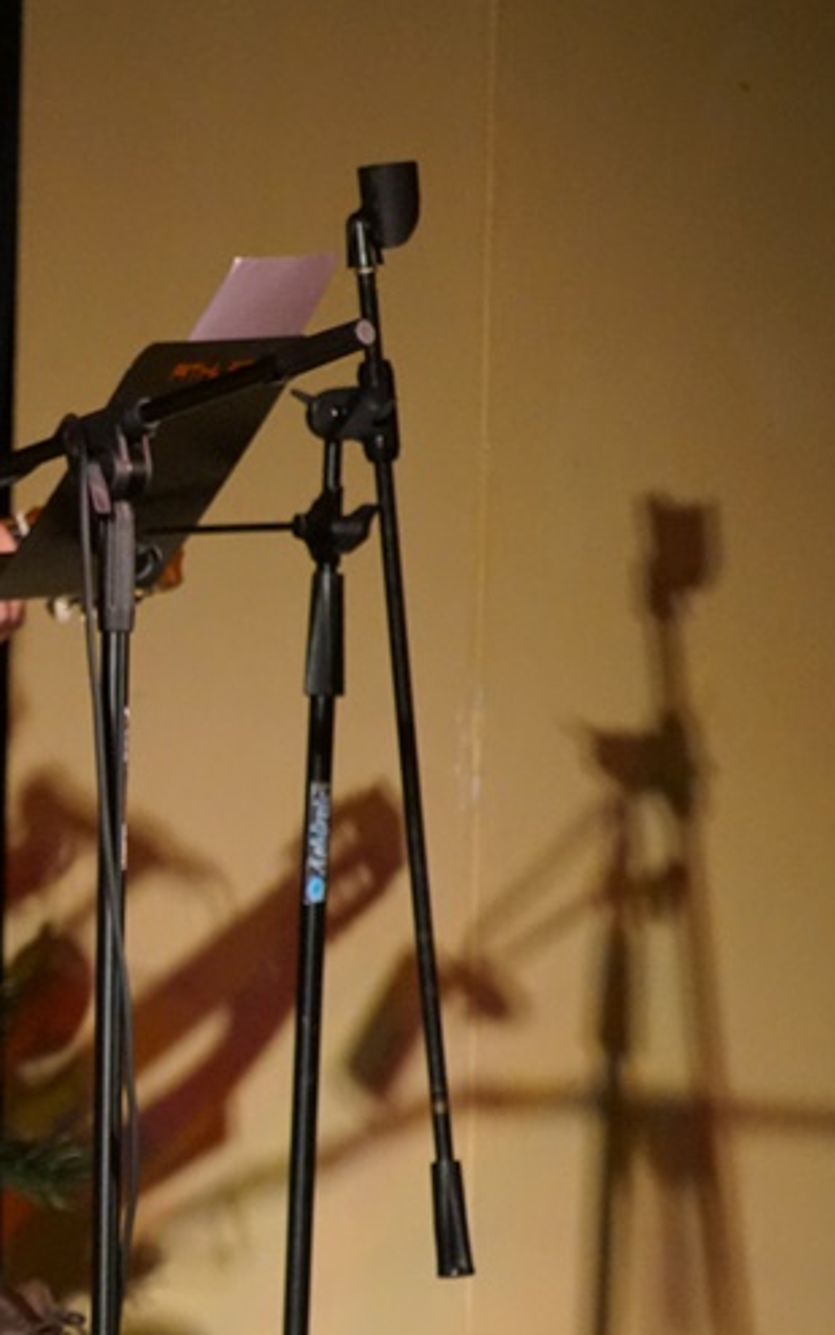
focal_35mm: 433
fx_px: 15757
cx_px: -251
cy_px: 807
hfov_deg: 3.0
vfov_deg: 4.9
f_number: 5.6
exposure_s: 1/125
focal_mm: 140
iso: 3200
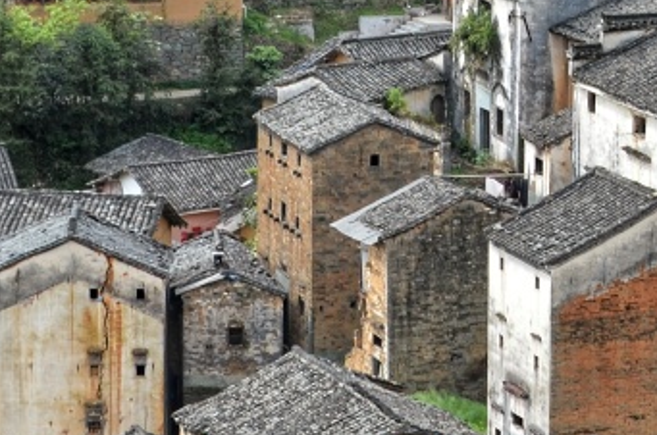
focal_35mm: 185
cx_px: 877
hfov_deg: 10.9
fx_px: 3366
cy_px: -66
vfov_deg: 7.4
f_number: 13
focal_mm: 35
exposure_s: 1/60
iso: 220
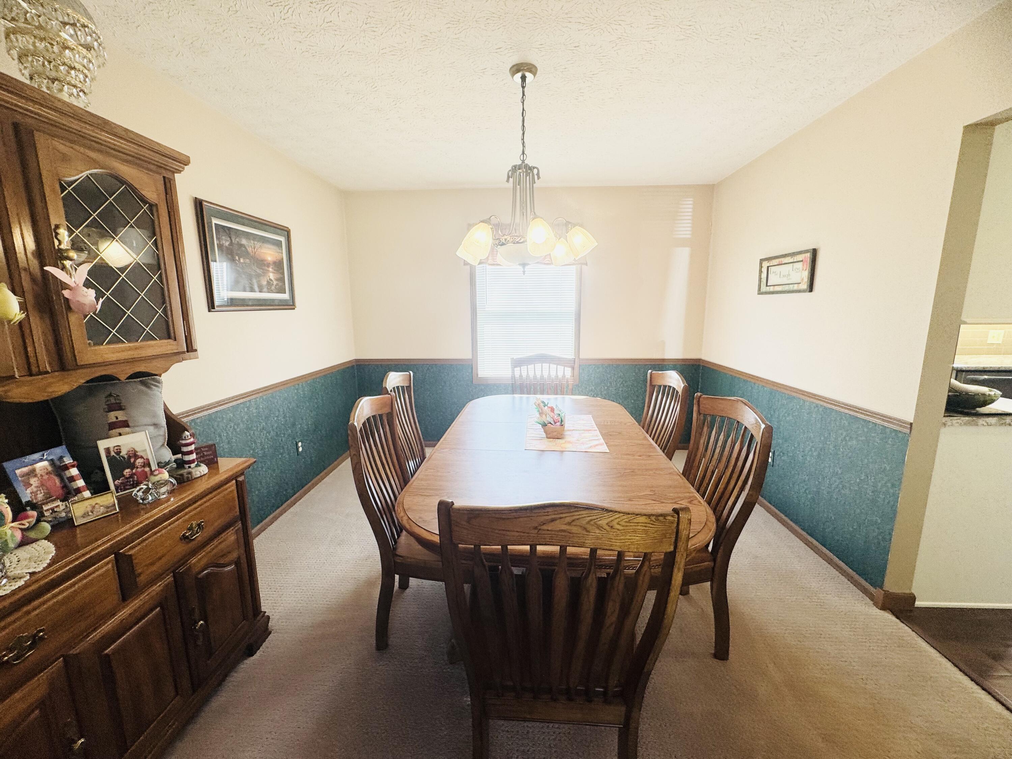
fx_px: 409
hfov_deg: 102.1
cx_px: 506
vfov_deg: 85.7
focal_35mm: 14
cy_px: 380
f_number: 2.2
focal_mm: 2.22
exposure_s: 1/120
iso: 64
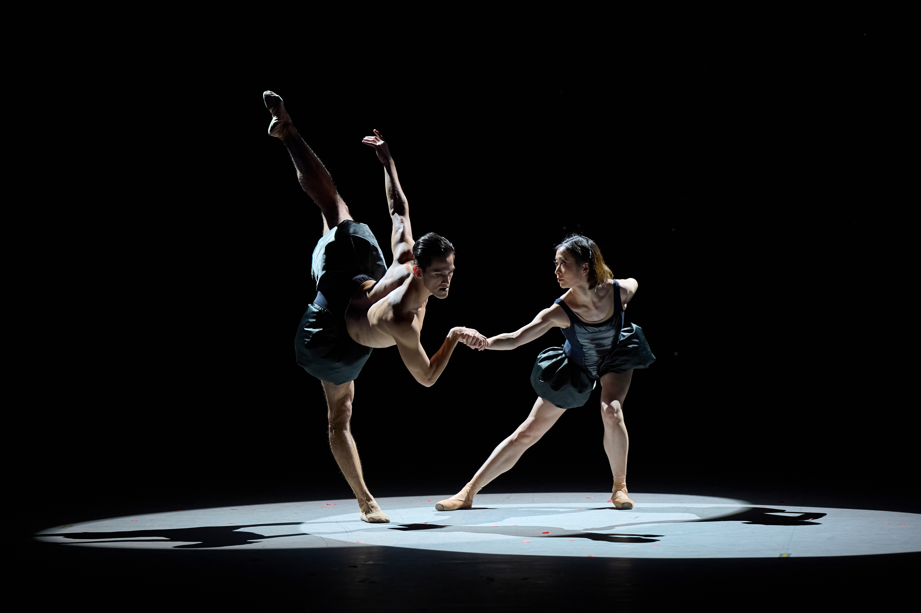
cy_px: 306
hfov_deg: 12.1
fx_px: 4346
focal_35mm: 170
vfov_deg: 8.1
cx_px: 460
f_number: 3.5
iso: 2500
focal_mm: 170
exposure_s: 1/400
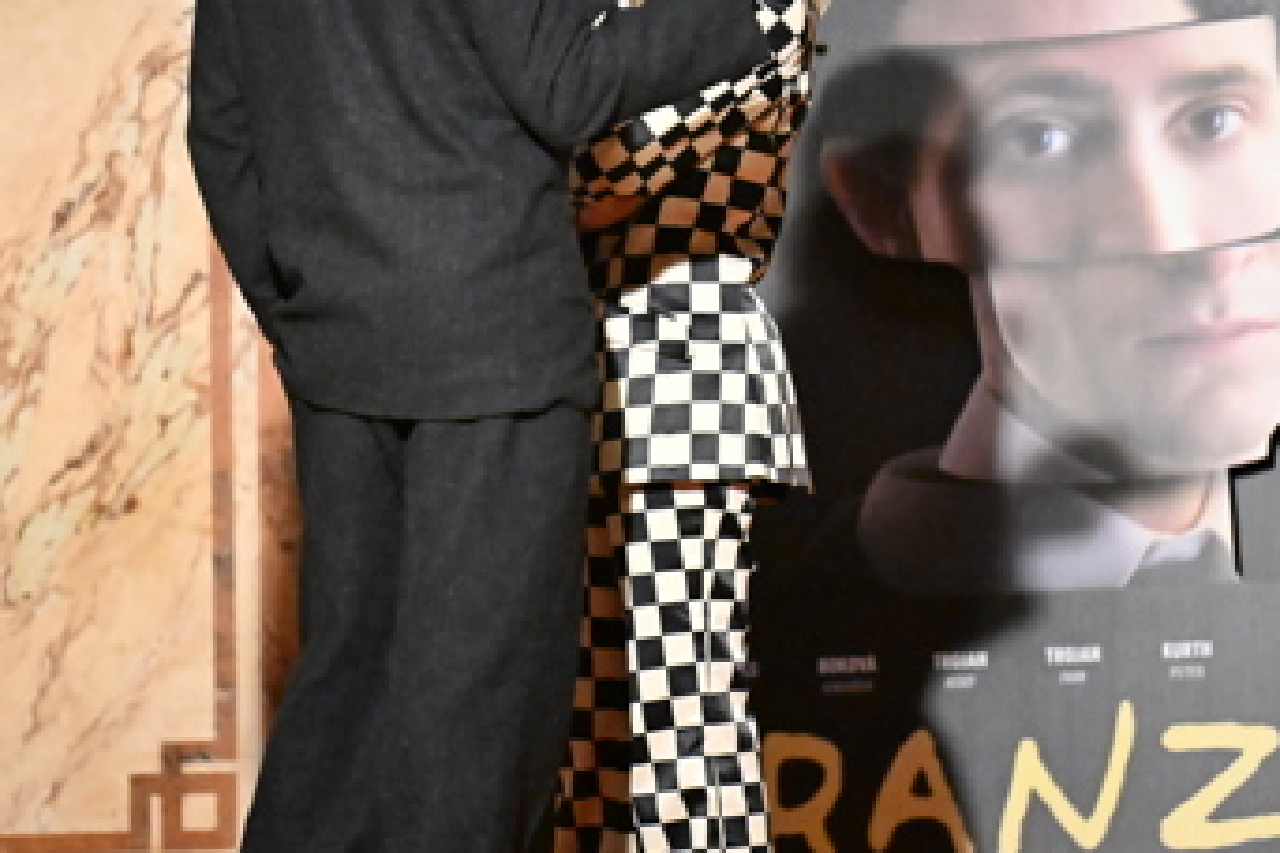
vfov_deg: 3.4
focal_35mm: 404
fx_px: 14363
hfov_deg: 5.1
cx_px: 677
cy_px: 325
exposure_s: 1/800
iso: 20000
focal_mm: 200
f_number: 2.8
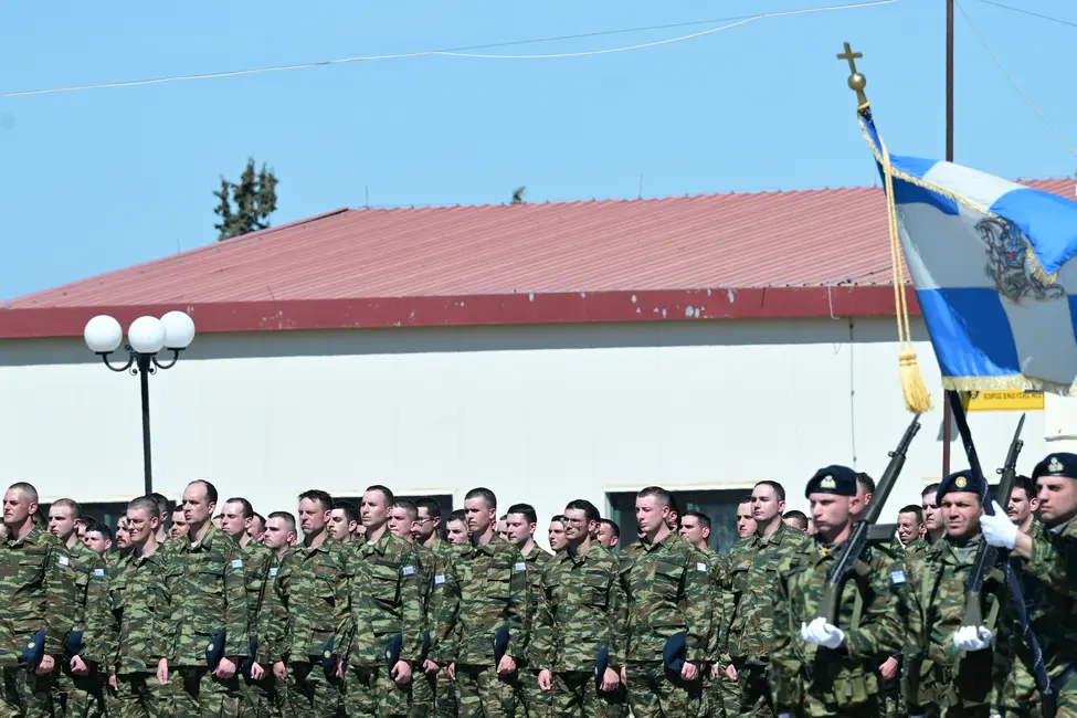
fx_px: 8974
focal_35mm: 300
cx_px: 538
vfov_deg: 4.6
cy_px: 359
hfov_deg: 6.9
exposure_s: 1/400
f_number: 8
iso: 125
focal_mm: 200
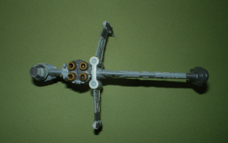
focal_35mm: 41
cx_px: 115
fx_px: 255
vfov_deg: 31.2
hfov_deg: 48.2
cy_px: 74
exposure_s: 1/30
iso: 64
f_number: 4.6
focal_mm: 6.3
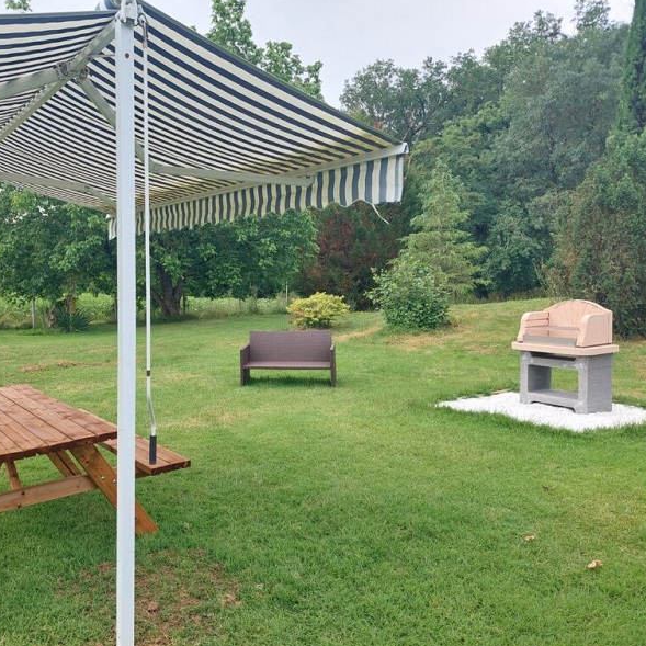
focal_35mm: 30
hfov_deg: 53.0
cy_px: 324
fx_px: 633
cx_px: 216
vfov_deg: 54.0
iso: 40
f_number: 1.8
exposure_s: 1/454
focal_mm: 5.23
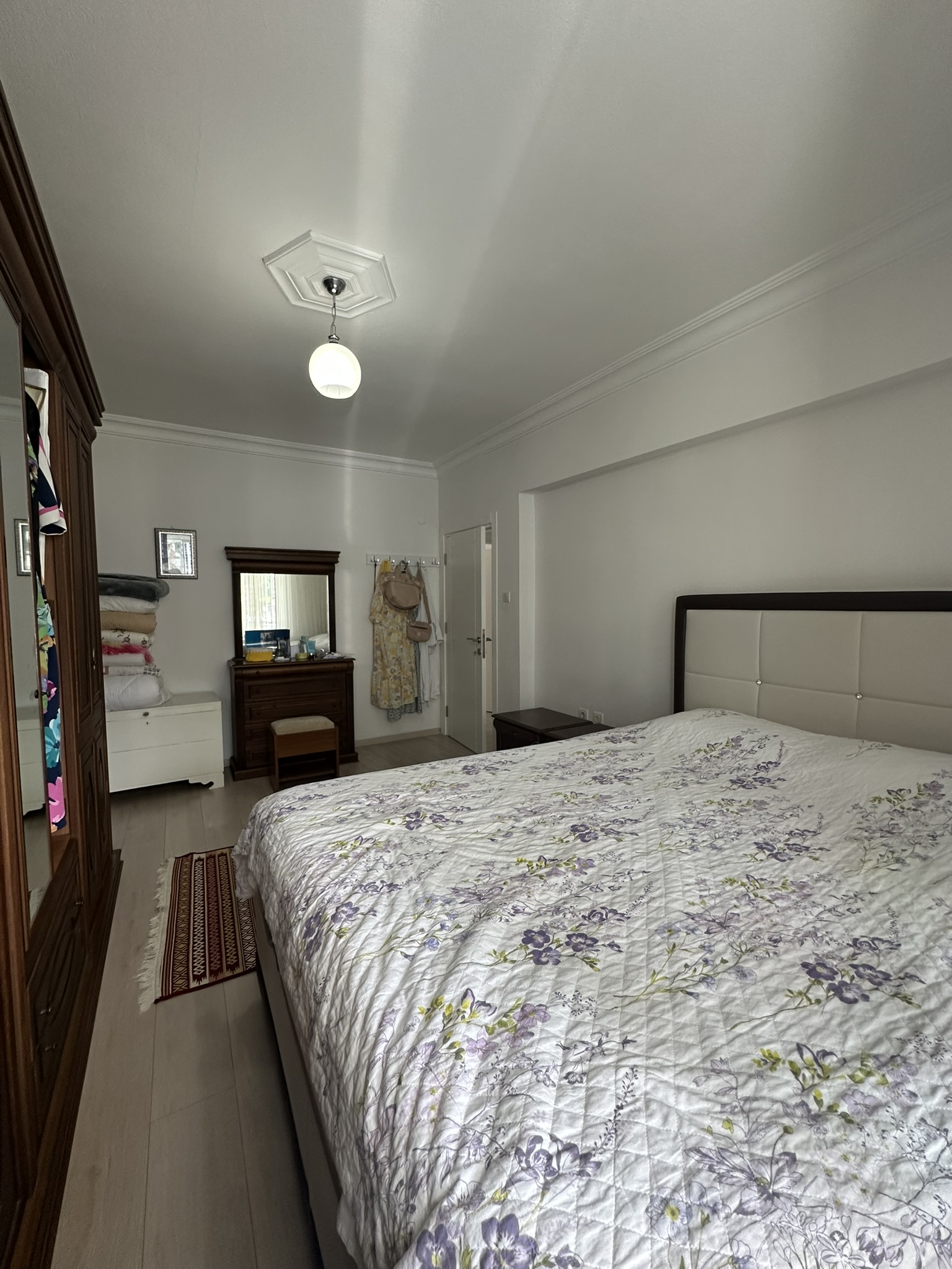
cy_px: 634
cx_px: 476
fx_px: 513
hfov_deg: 85.7
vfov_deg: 102.1
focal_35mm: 14
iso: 125
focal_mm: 2.22
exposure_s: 1/99
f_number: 2.2
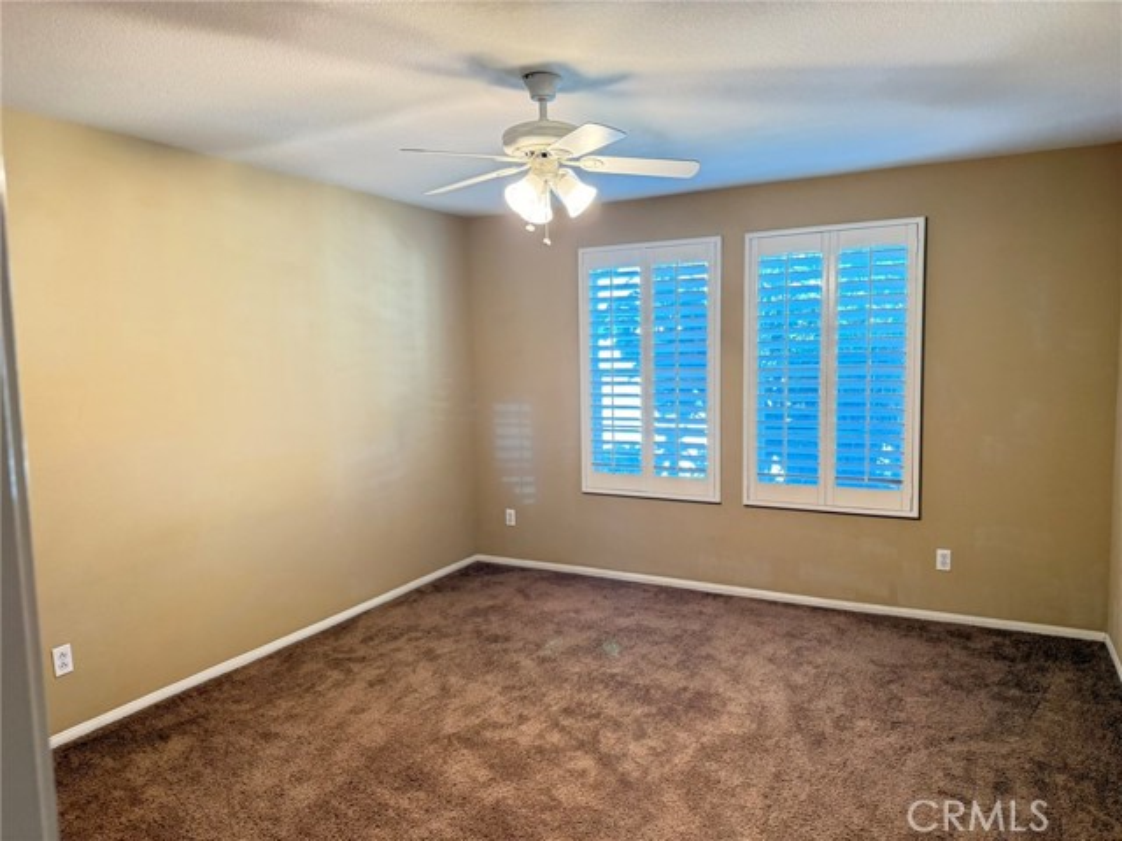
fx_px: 778
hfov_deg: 71.6
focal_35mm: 24
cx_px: 561
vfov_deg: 56.8
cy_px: 420
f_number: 1.78
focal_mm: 6.76
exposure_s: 1/60
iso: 400
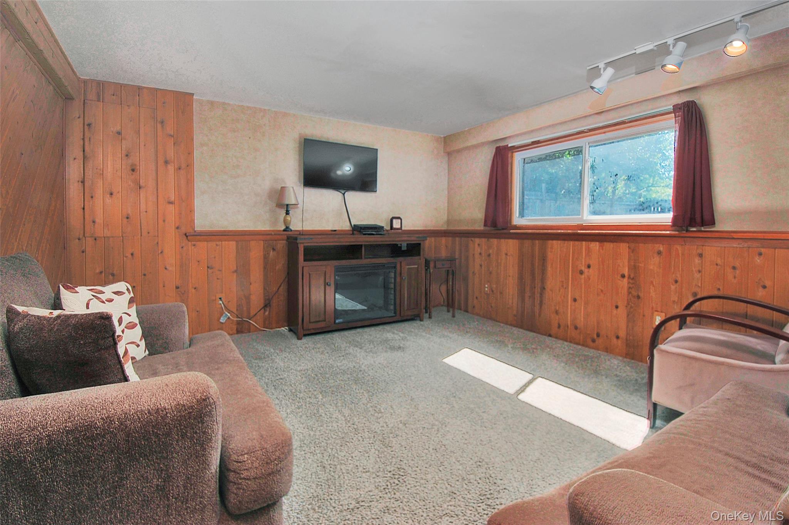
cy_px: 262
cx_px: 394
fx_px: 328
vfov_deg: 77.2
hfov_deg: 100.4
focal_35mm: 15
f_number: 14
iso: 200
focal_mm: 10
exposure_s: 1/60
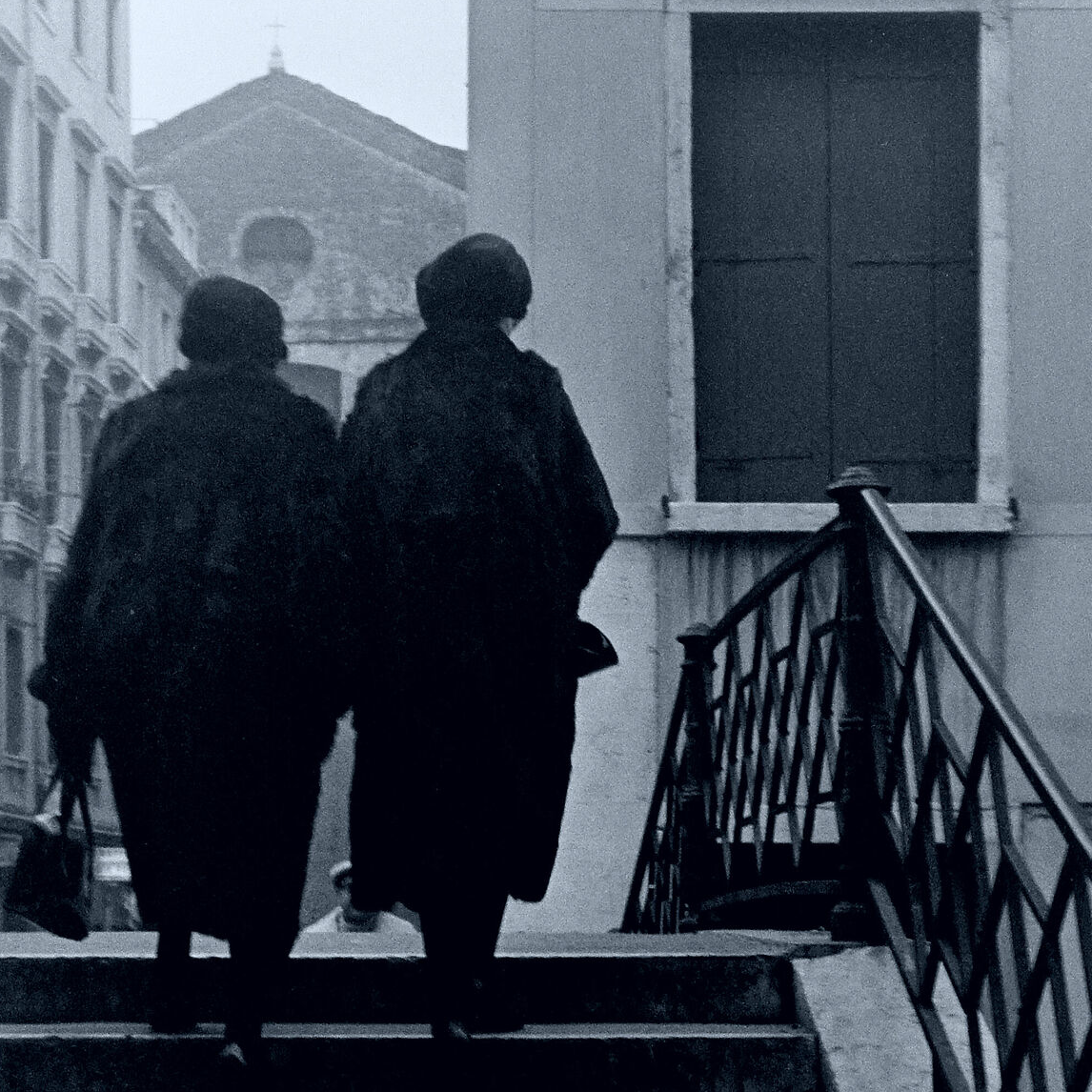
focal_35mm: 147
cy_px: 1108
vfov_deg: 11.8
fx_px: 5243
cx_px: 597
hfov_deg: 11.9
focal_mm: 55
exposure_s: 1/125
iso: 1400
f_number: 2.8
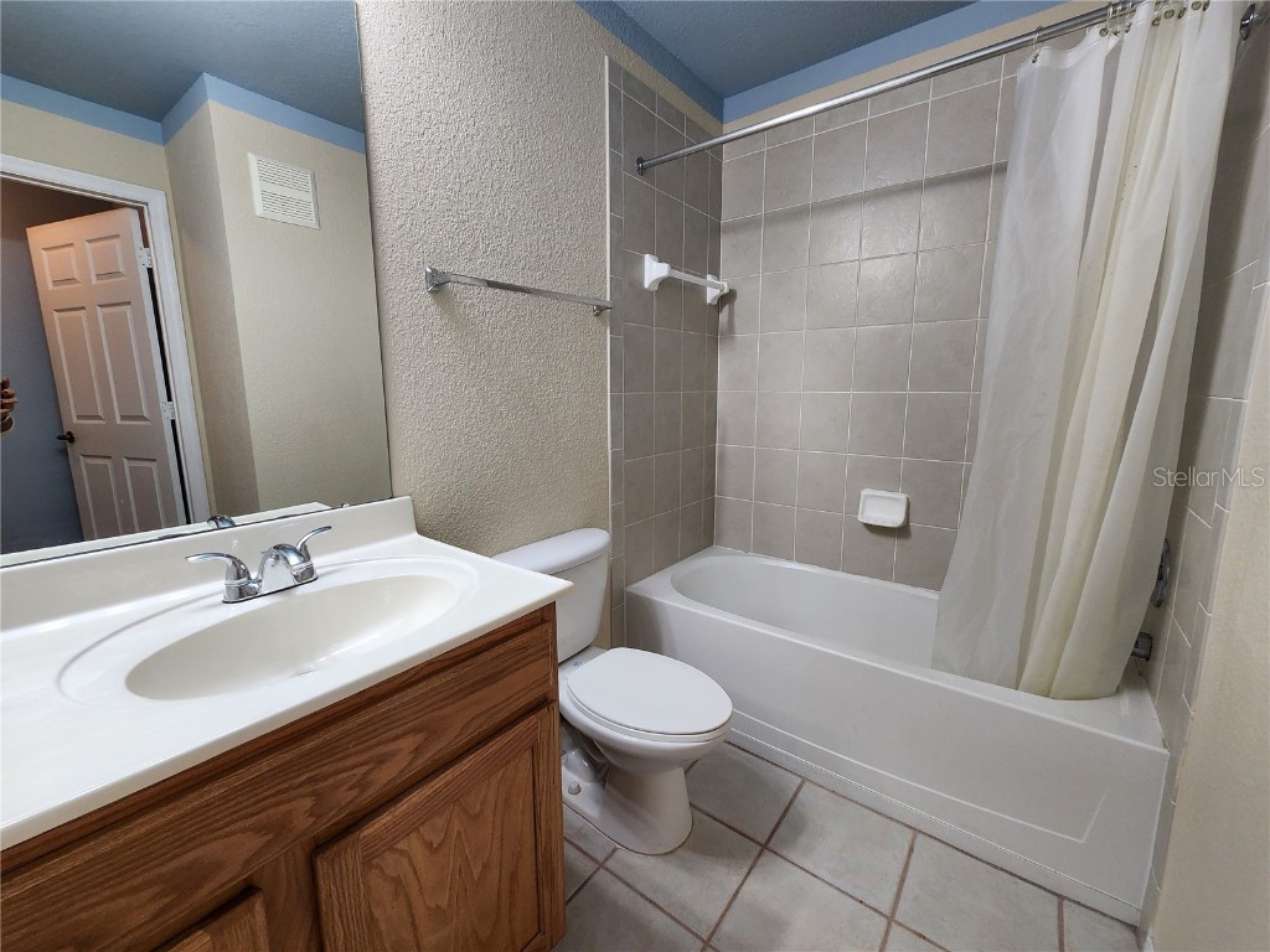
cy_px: 476
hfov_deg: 106.2
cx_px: 635
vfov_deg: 89.9
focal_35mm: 13
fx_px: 477
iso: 200
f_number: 2.2
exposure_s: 1/60
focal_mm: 2.2
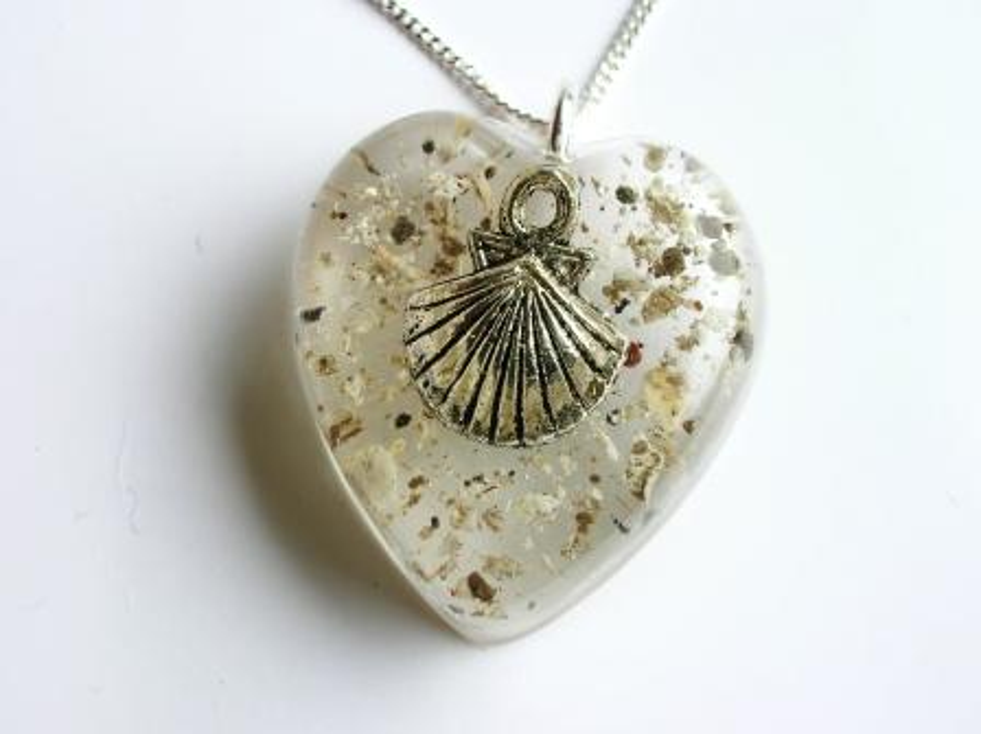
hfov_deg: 41.3
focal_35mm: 46
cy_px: 367
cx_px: 490
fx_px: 1302
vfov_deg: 31.5
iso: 50
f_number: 5.4
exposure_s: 1/33.2
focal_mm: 7.7
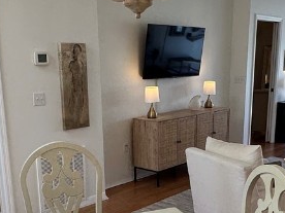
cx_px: 156
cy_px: 181
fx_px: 428
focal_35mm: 52
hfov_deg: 36.8
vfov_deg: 27.3
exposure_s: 1/120
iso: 64
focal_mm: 2.22
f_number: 2.2
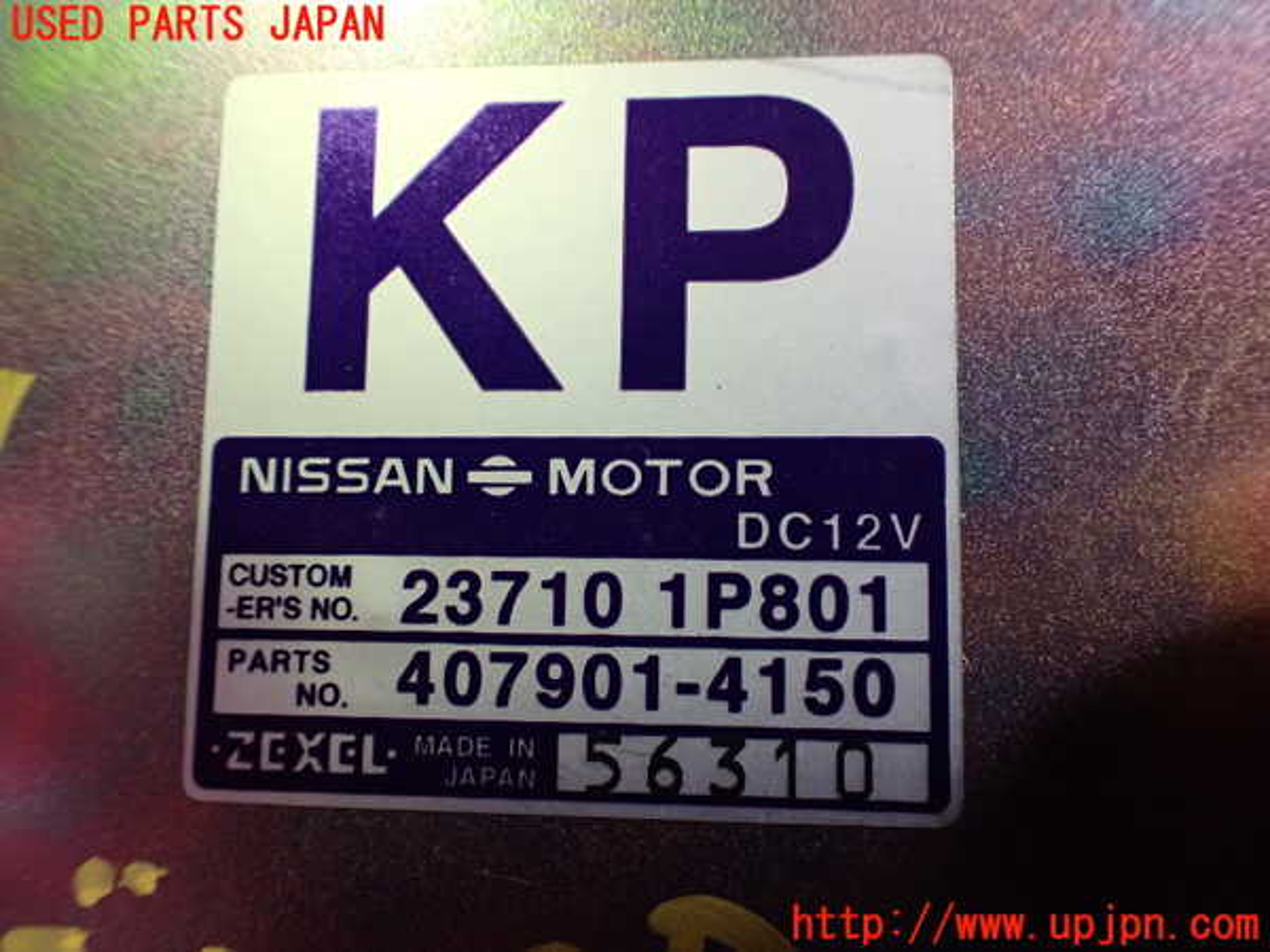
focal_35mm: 30
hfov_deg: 60.0
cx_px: 635
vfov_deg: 46.8
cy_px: 476
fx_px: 1101
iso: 500
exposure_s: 1/125
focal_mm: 5.4
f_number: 2.3
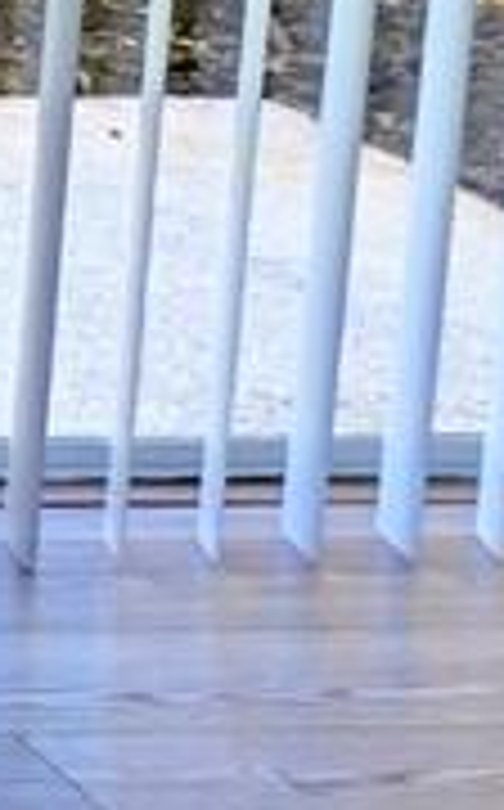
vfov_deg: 9.6
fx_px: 4784
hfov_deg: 5.1
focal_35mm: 217
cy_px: 2
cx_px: -1829
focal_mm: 6.3
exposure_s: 1/180
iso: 40
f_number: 1.7
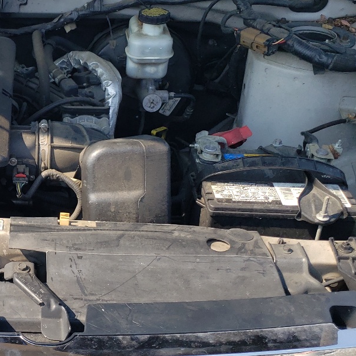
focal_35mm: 61
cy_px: 155
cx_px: -1
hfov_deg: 26.6
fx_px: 710
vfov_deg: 28.1
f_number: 1.5
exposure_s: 1/1250
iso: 50
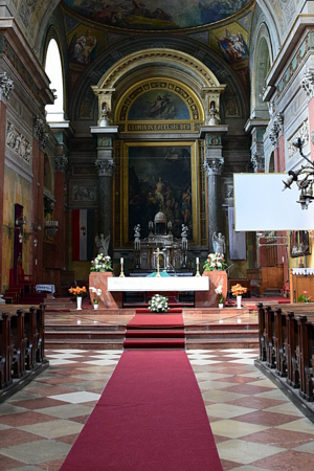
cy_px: 140
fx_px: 628
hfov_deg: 28.1
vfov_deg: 40.4
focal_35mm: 48
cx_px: 162
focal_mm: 18
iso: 1600
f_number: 5
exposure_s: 1/15
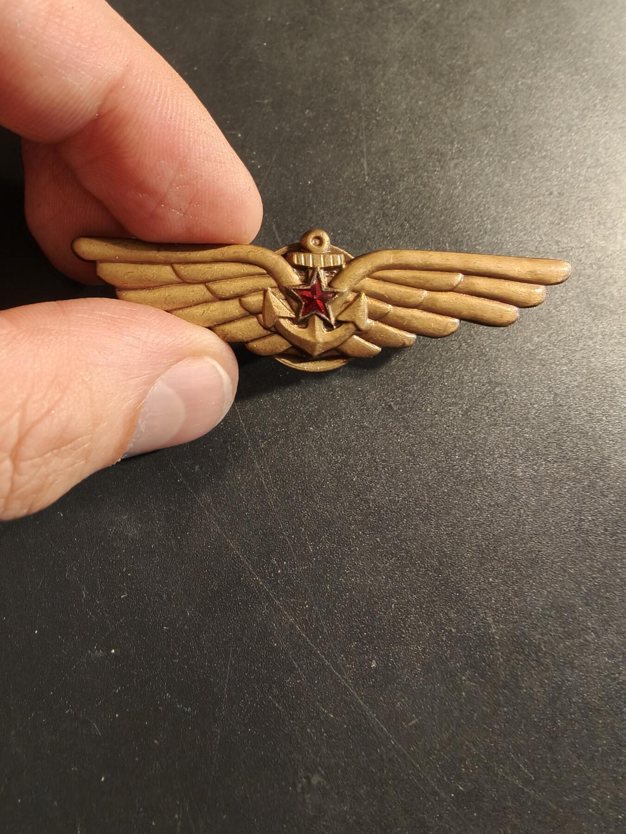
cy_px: 417
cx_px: 313
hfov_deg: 58.9
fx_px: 555
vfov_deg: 73.9
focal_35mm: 23
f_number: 2
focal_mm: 2.32
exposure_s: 1/58.5
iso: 200
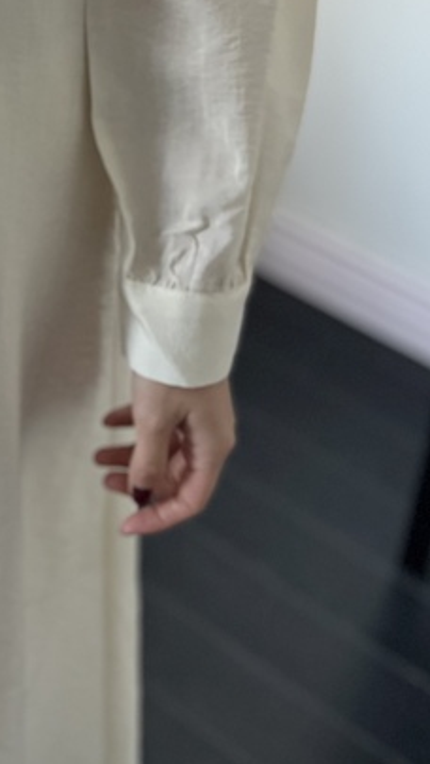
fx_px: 1418
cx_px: -206
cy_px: -79
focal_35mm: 70
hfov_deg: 15.9
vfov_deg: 27.5
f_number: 1.6
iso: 100
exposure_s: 1/121
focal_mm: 5.1
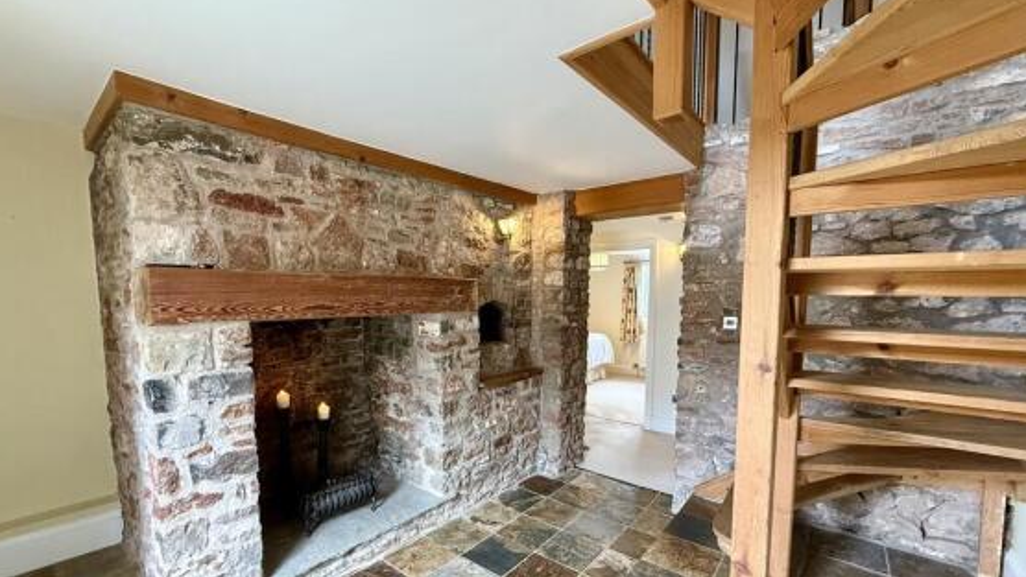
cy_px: 333
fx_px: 435
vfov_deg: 66.7
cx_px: 494
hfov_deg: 99.3
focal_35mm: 16
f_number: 2.2
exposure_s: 1/62
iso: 400
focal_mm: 2.22
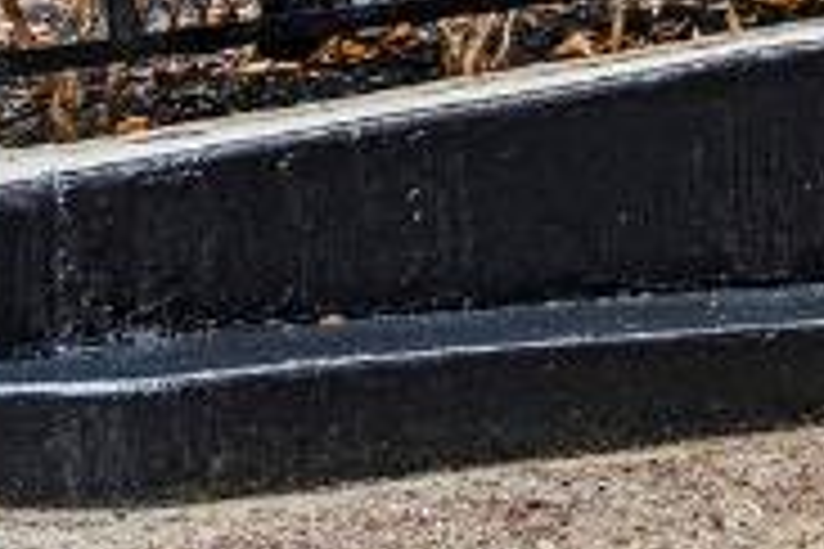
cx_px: 1878
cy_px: -1035
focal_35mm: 107
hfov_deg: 14.2
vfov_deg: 10.0
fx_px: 2449
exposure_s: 1/5
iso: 100
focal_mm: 17
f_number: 8
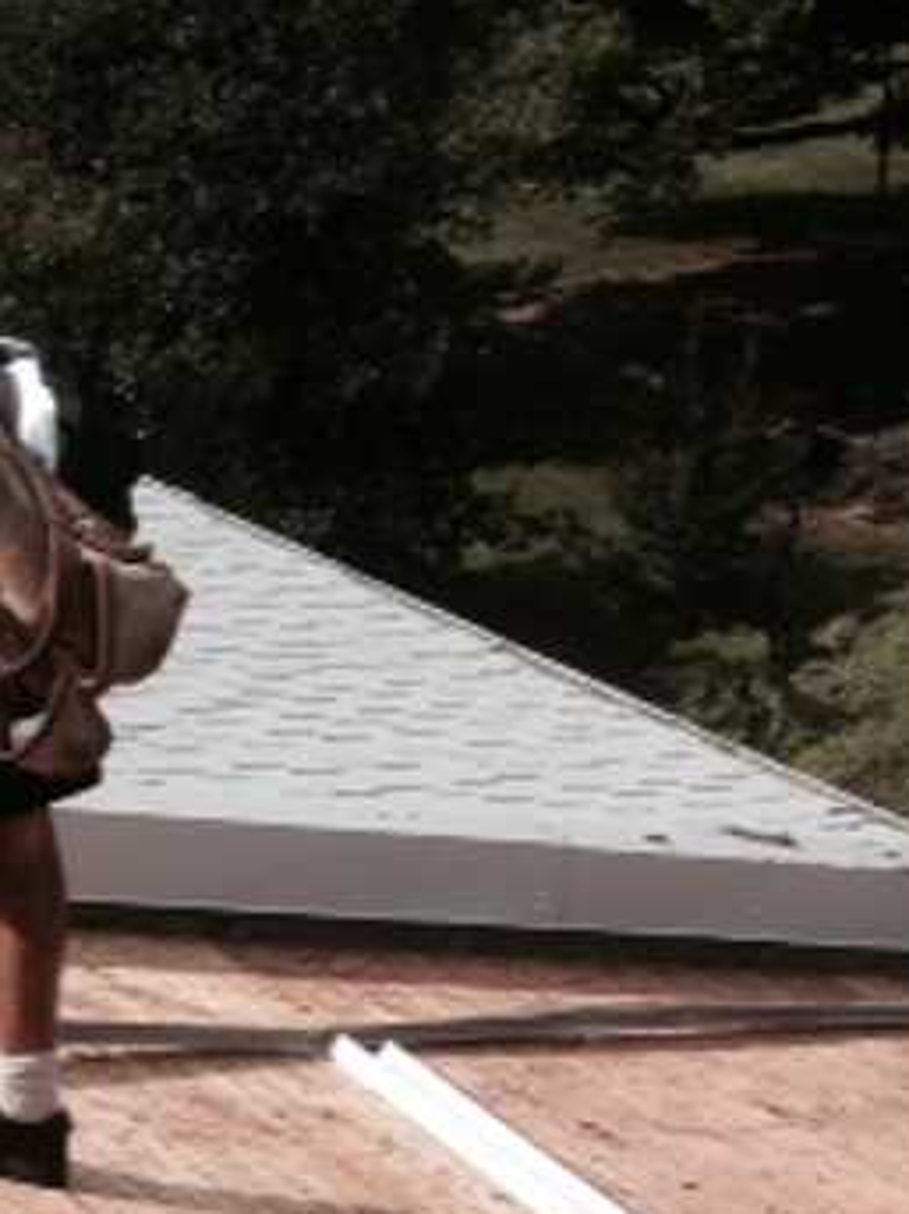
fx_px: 3574
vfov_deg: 18.0
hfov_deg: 14.2
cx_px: -35
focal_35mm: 102
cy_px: 1586
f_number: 2.4
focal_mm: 4.28
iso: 50
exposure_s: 1/1672
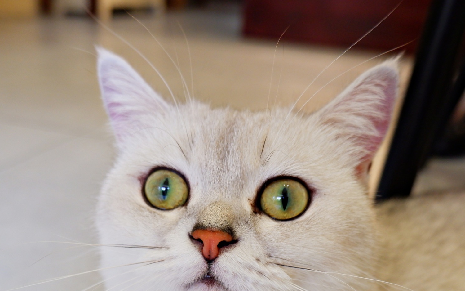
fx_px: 507
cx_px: 214
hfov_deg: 49.2
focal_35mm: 40
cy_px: 255
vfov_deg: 30.7
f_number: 3.5
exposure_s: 1/34
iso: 500
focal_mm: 15
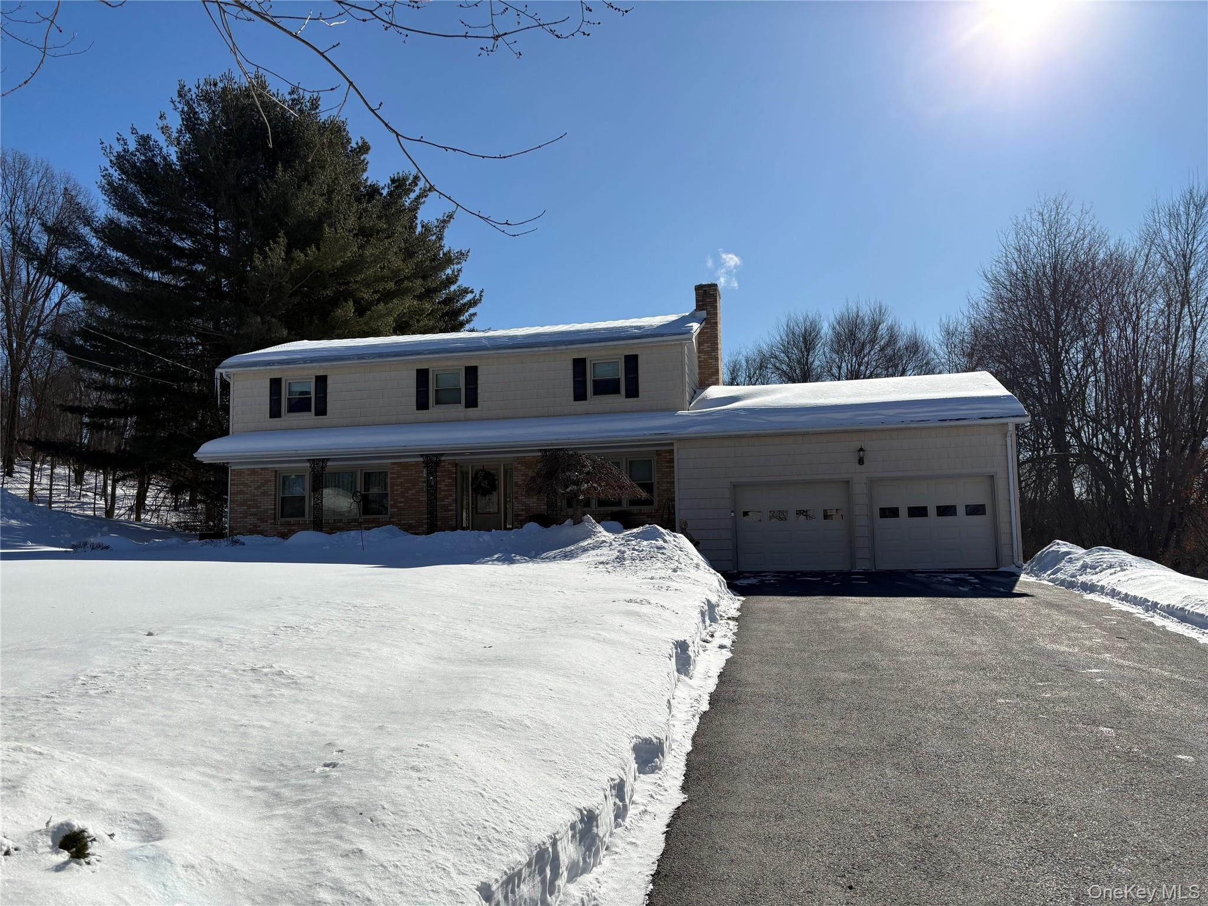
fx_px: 907
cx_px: 604
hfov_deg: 67.3
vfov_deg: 53.1
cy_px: 453
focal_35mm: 26
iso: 50
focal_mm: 5.96
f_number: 1.6
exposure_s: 1/10101
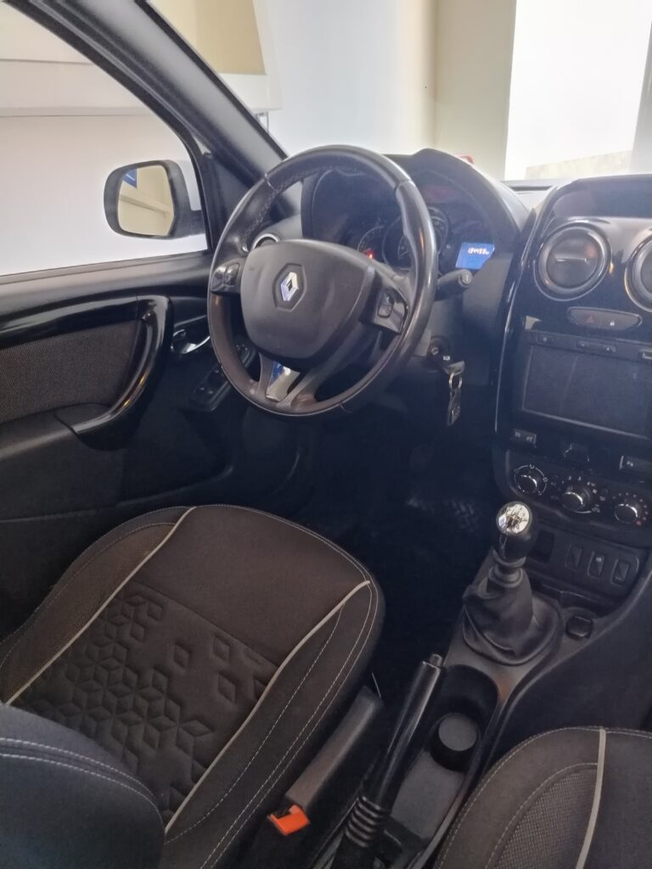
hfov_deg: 56.8
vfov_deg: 71.6
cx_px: 326
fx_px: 603
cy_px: 434
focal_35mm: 24
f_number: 1.75
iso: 2150
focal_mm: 5.25
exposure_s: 1/25
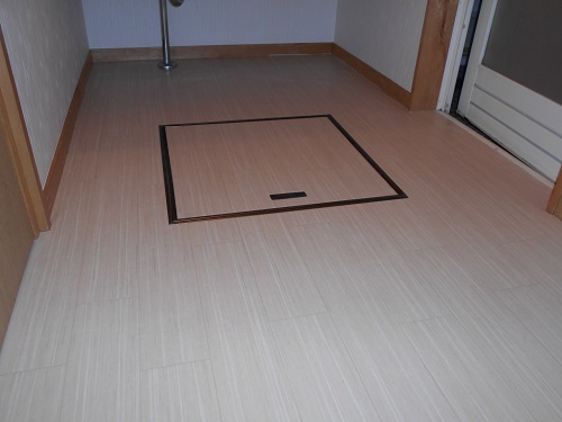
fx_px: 487
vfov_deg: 46.8
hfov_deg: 60.0
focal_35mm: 30
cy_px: 211
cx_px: 281
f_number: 3.4
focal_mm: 5.1
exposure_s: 1/25
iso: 80
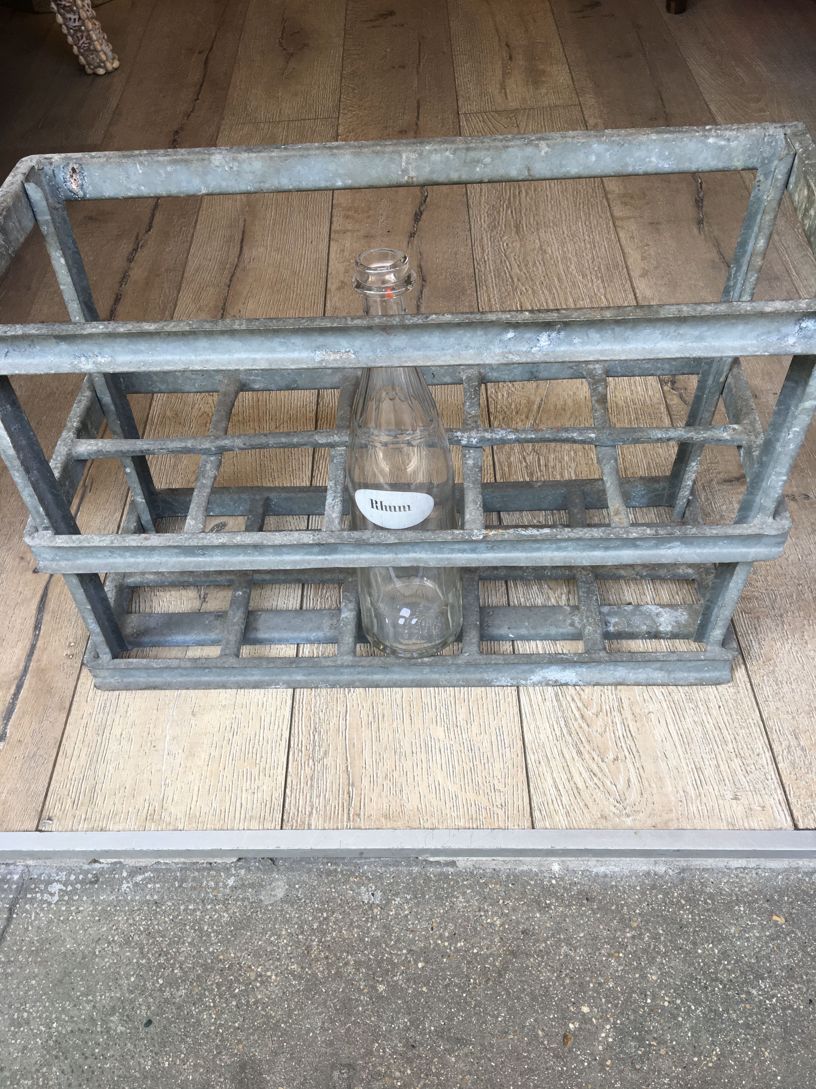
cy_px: 544
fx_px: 911
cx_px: 408
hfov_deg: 48.2
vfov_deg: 61.7
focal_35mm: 29
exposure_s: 1/100
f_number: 2.2
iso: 40
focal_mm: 4.15
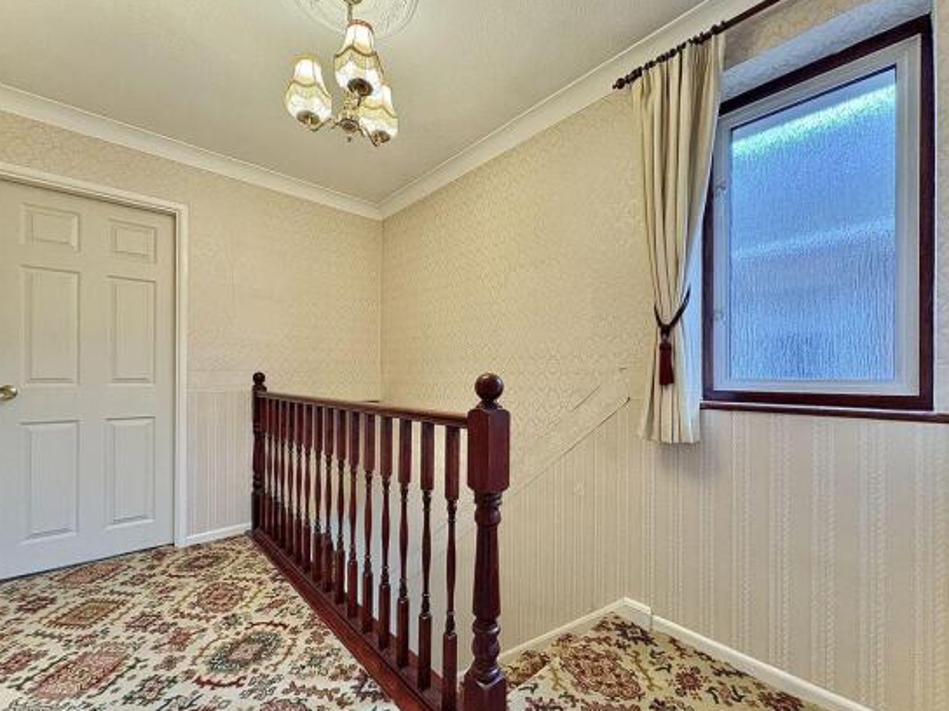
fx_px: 411
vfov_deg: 81.7
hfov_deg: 98.1
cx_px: 454
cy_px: 374
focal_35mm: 15
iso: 320
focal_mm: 2.22
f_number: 2.2
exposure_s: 1/50
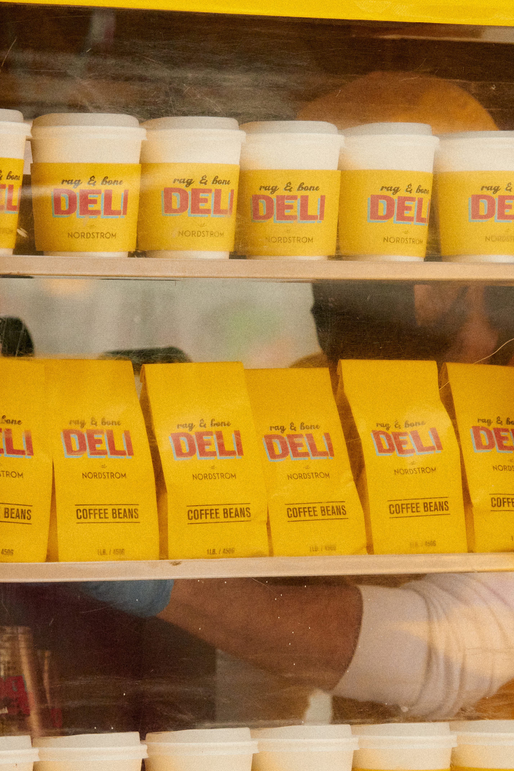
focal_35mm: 228
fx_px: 4879
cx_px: 283
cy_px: 366
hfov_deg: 6.0
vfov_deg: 9.0
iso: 1000
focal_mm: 135
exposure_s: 1/500
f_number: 5.6
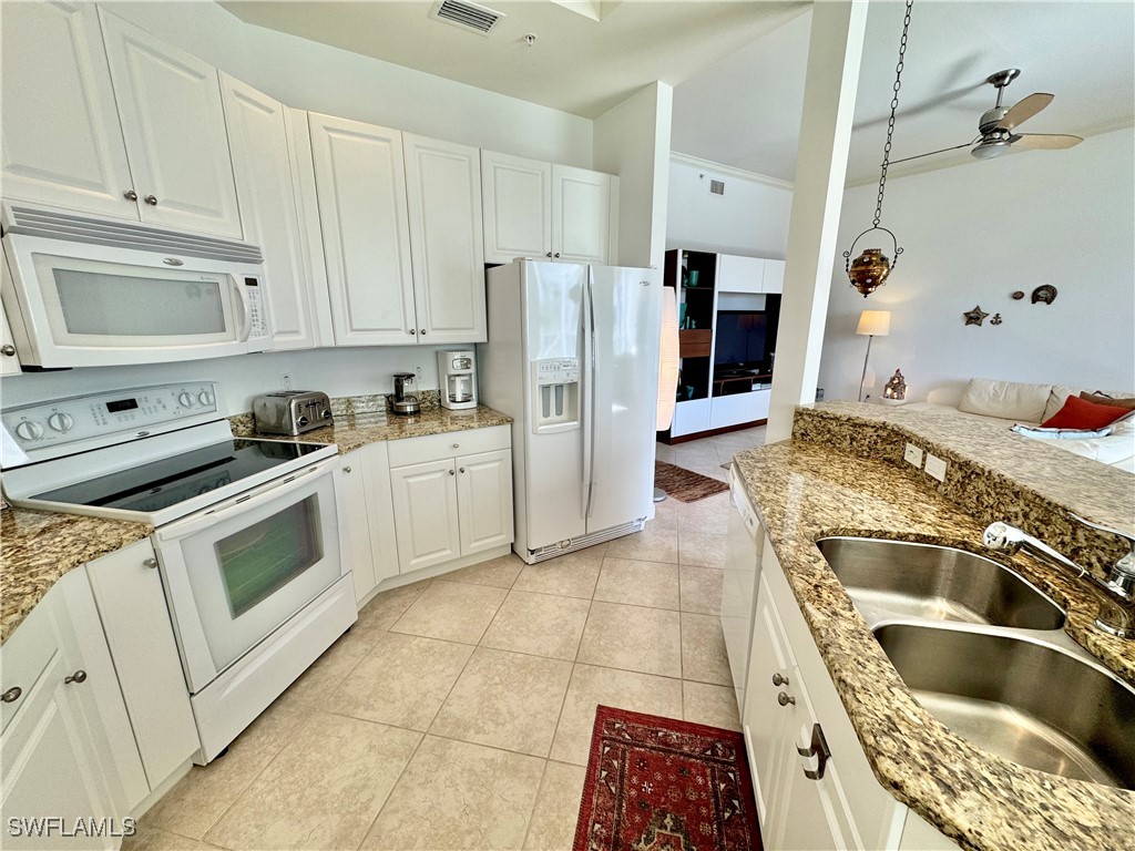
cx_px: 568
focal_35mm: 14
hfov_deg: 102.1
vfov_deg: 85.7
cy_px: 426
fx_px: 459
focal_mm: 2.22
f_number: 2.2
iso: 64
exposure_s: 1/120
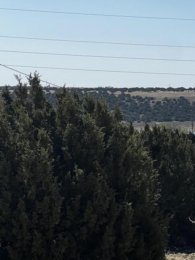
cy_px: 203
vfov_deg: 11.2
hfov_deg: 8.4
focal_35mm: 176
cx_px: 213
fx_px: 1322
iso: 32
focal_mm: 9
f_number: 2.8
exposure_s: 1/1376
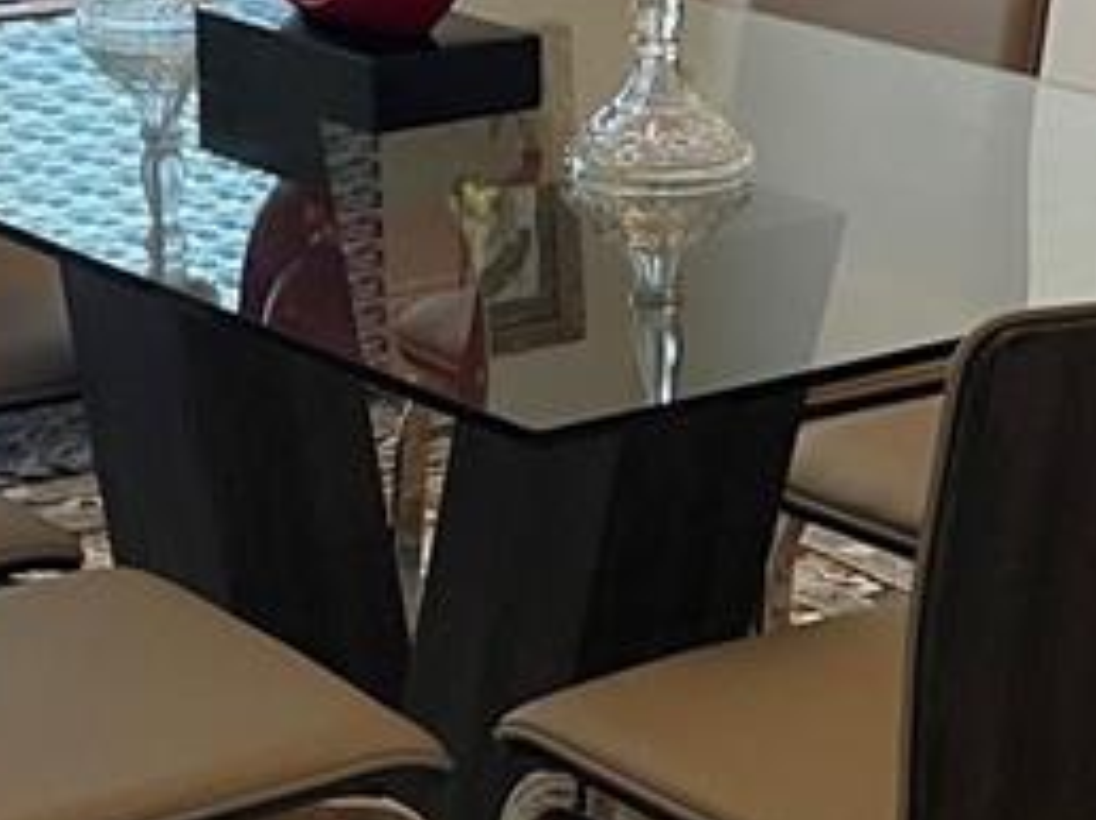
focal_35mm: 121
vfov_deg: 12.2
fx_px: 3827
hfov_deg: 16.3
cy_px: 399
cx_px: 561
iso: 125
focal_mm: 4.2
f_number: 1.6
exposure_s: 1/60
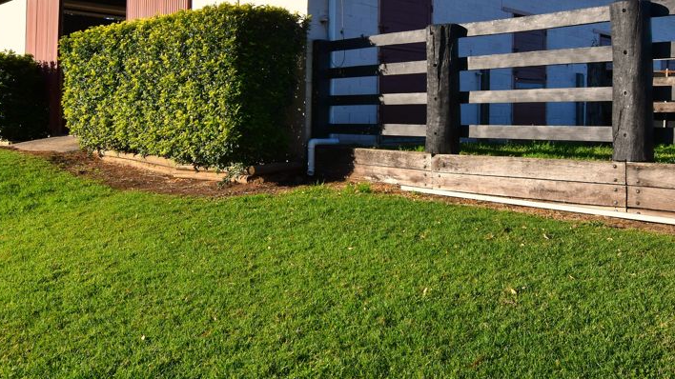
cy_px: 116
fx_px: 661
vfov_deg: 31.7
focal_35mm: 37
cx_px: 385
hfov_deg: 53.9
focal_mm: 13
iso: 200
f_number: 9
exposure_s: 1/320
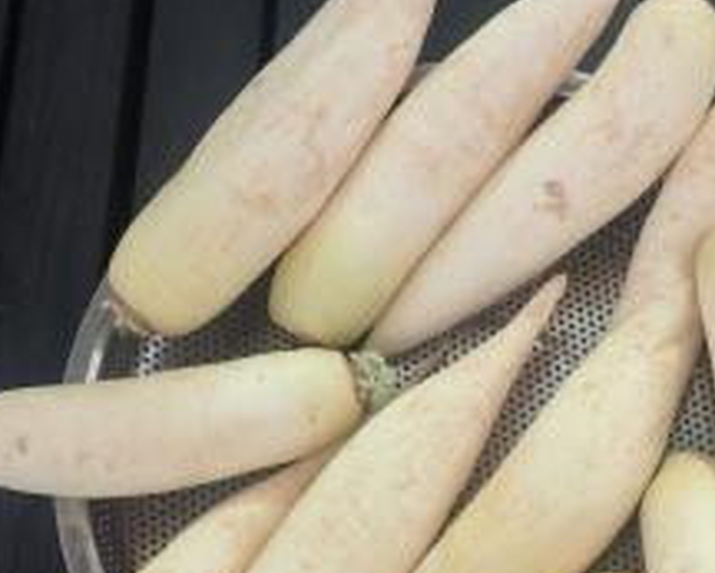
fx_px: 1545
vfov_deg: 20.9
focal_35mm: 73
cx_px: 533
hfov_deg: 25.7
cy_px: 384
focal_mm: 6.37
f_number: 3.5
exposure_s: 1/640
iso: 100
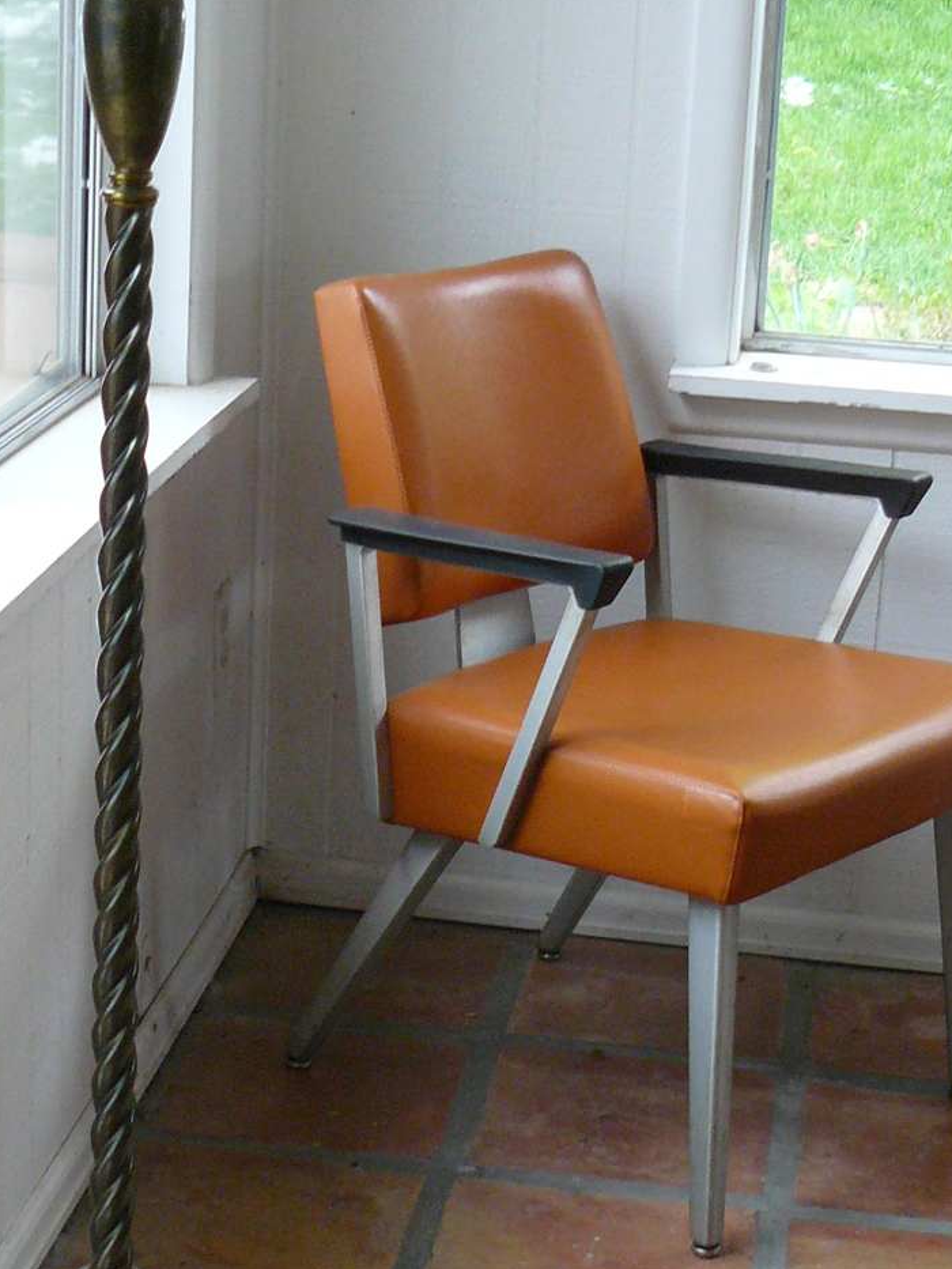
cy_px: 709
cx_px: 203
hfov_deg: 18.5
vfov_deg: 24.7
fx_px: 2896
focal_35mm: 79
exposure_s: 1/30
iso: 200
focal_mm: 6
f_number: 2.8
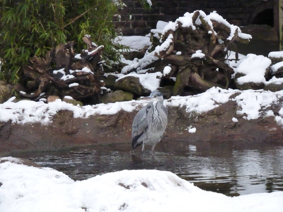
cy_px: 106
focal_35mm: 128
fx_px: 1046
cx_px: 142
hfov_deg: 15.4
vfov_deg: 11.6
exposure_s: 1/80
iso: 1250
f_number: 4.4
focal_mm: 21
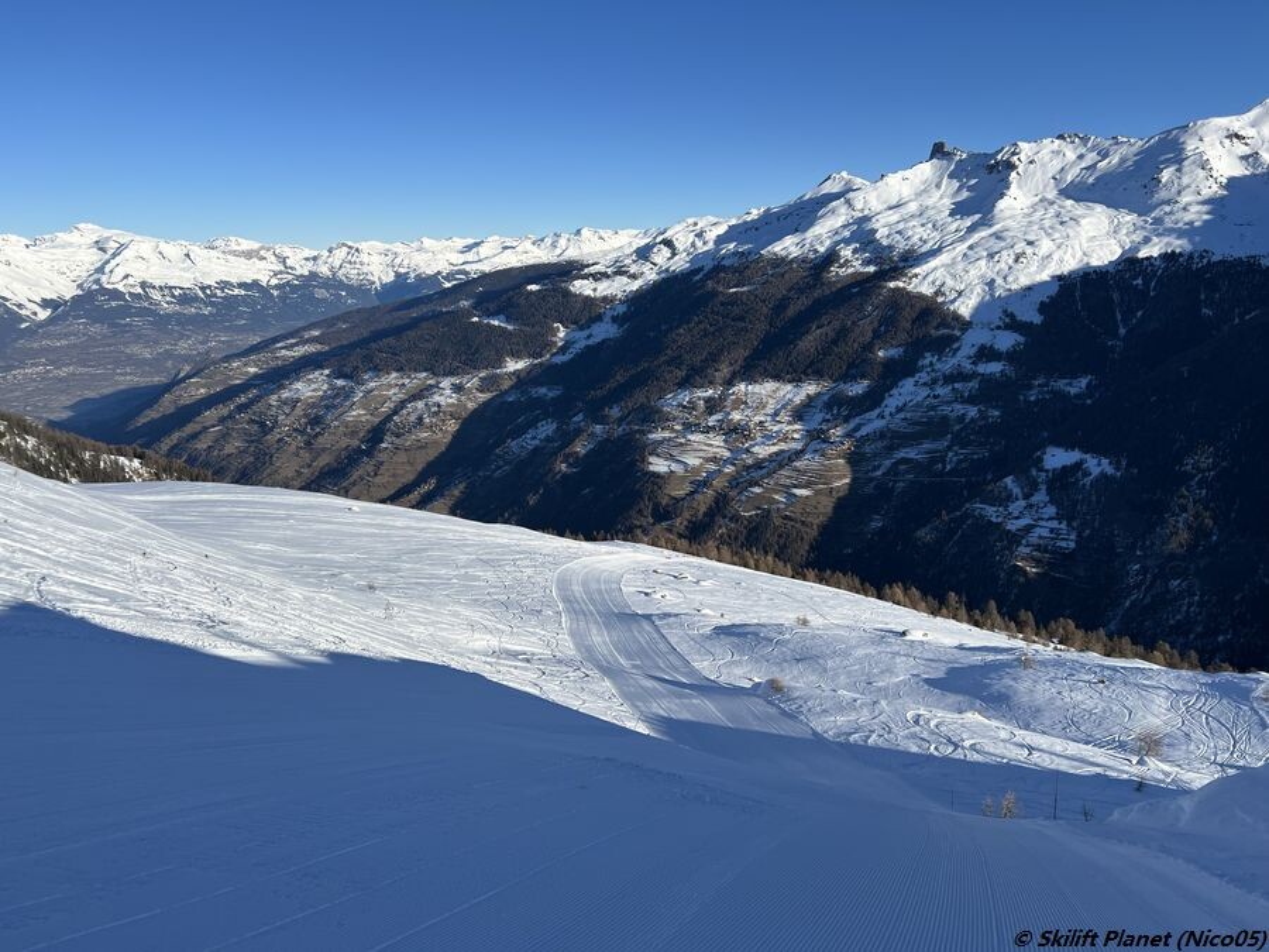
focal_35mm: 26
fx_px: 953
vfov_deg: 53.1
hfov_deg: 67.3
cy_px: 476
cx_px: 634
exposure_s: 1/5587
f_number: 1.5
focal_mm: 5.7
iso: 50
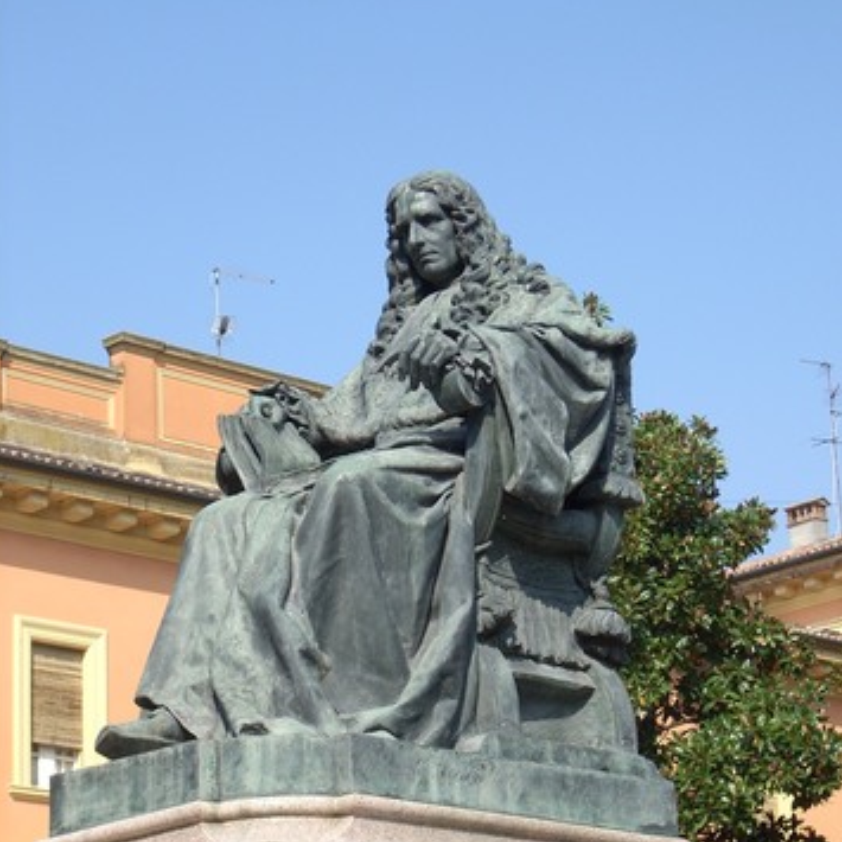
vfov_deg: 15.7
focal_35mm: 111
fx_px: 3055
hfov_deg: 15.7
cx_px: 422
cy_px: 503
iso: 64
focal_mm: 15.3
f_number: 4.7
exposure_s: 1/338
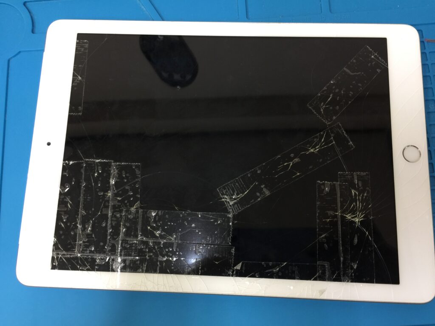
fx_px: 364
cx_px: 218
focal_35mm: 29
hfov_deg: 61.7
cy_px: 163
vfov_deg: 48.2
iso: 40
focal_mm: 4.15
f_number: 2.2
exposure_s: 1/15
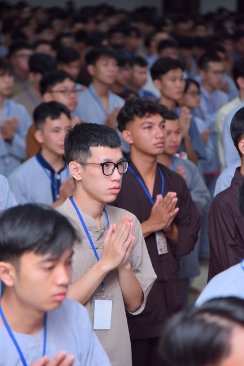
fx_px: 1221
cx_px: 122
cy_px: 183
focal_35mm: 120
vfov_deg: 17.1
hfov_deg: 11.4
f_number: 4
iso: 1250
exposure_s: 1/200
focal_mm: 120
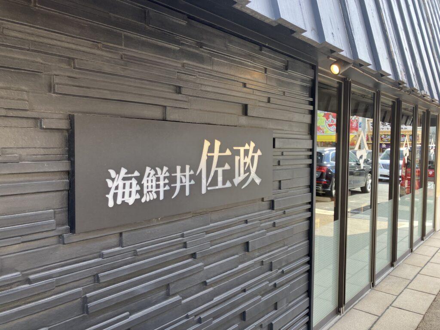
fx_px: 356
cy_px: 165
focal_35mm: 28
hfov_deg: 63.4
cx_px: 220
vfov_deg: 49.7
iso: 32
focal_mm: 3.99
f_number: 1.8
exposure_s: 1/100
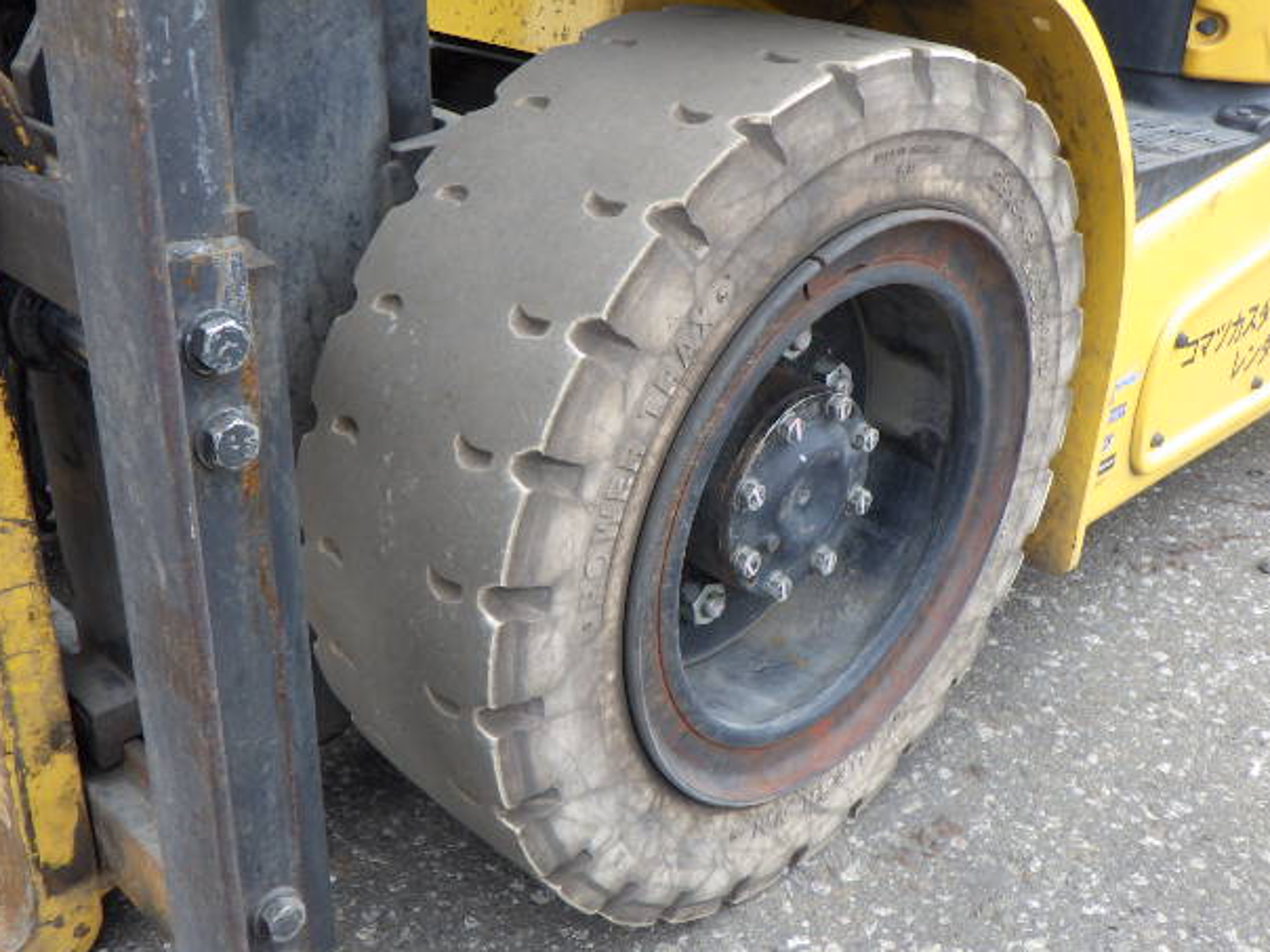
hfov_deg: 51.3
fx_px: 1321
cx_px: 662
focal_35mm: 36
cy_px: 452
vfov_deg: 39.6
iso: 125
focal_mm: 6.1
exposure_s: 1/125
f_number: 3.8
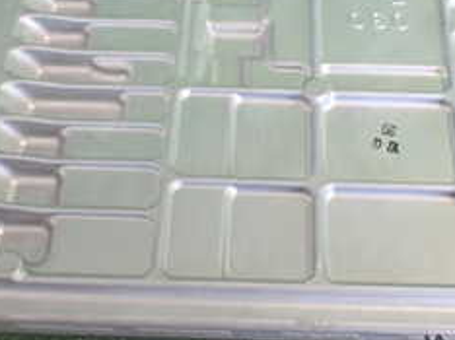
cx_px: 261
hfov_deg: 25.3
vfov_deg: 19.0
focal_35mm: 77
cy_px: 115
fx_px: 1011
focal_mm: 5.4
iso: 800
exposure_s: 1/100
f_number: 2.3
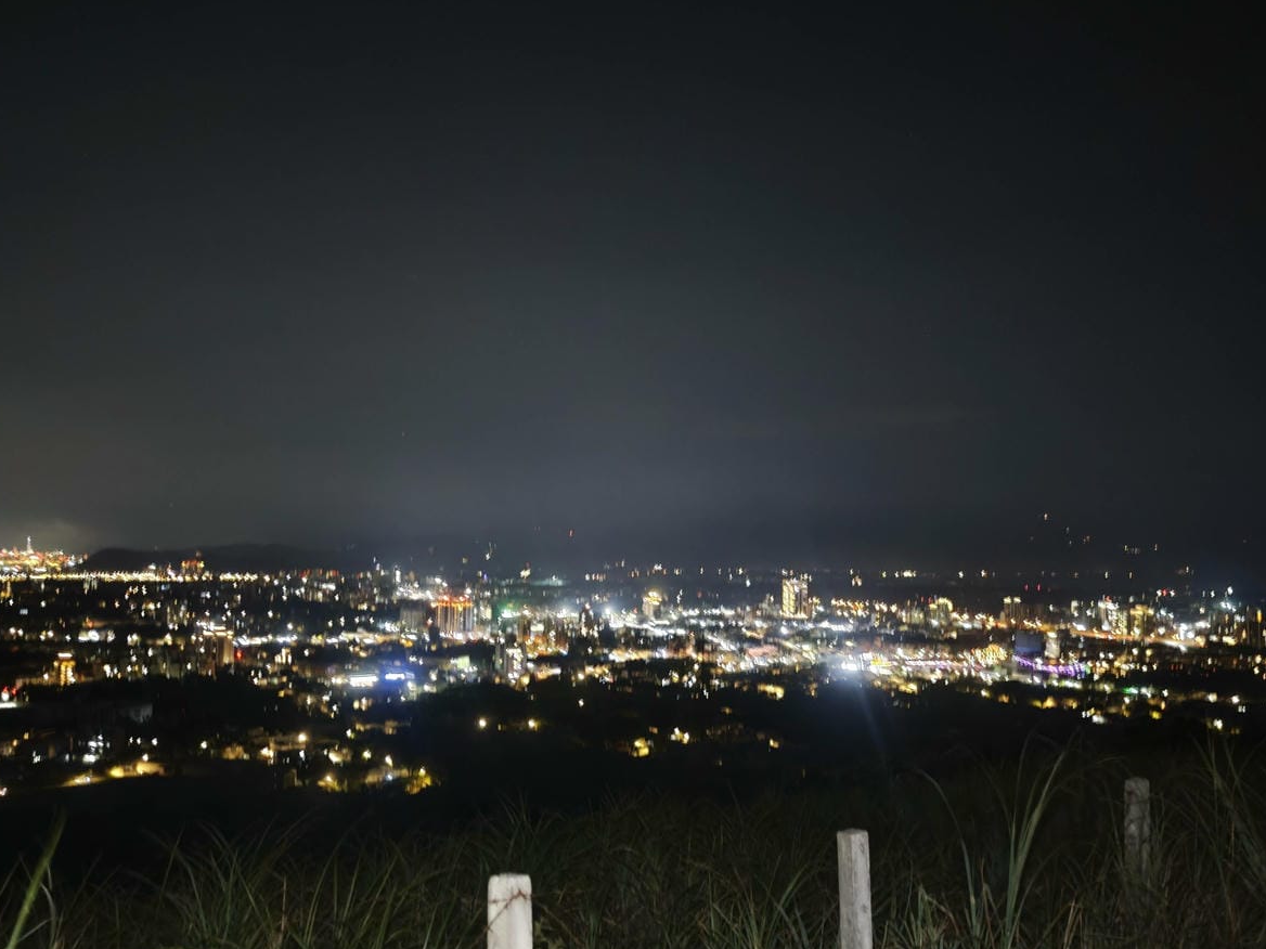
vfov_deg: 37.7
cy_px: 477
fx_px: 1390
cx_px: 636
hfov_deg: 49.0
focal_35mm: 38
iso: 6400
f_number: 1.63
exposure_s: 1/6.32
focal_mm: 8.72
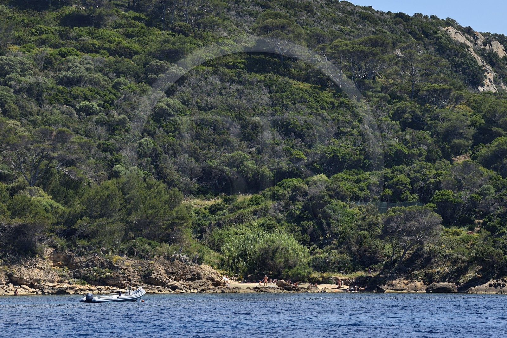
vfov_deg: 6.9
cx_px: 254
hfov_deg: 10.3
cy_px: 169
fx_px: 2817
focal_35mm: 200
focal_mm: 200
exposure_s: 1/320
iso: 200
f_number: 10
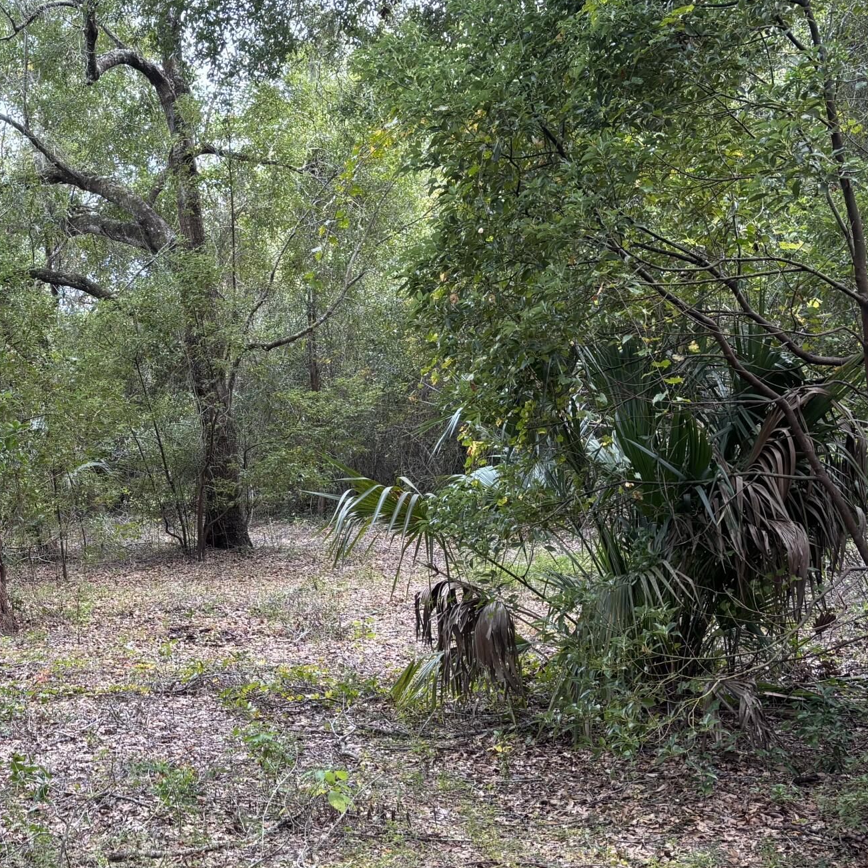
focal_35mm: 53
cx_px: 95
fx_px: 1504
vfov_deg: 32.1
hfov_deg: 30.8
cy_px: 499
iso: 50
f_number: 1.6
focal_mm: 5.96
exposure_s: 1/121
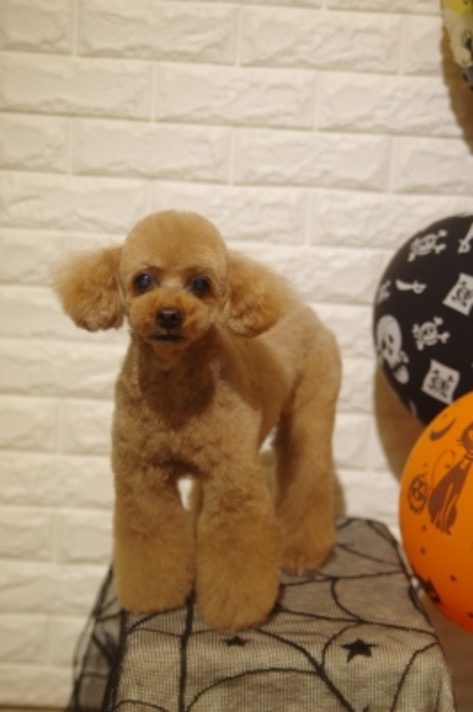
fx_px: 1481
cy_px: 356
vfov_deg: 27.0
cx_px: 236
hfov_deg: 18.2
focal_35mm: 75
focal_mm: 50
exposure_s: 1/125
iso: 320
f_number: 2.8
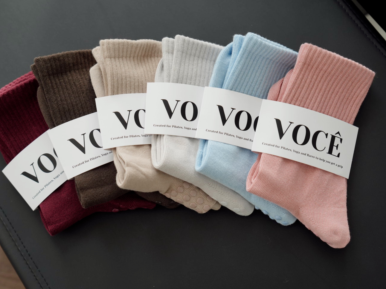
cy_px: 141
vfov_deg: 24.8
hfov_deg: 32.7
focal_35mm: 59
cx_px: 177
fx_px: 658
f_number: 4
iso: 640
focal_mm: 49
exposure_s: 1/200
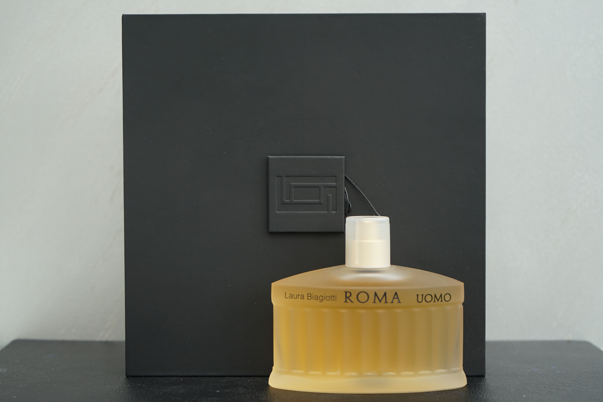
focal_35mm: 54
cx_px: 302
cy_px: 201
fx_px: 904
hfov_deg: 36.9
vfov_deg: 25.1
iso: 125
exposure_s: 1/60
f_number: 5
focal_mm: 54
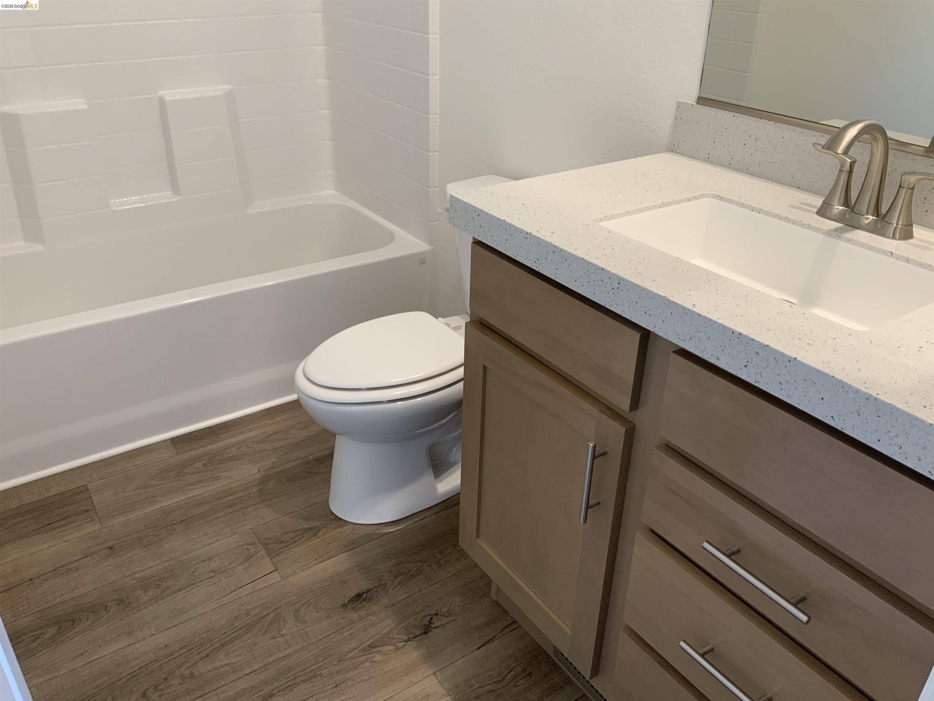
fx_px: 782
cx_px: 467
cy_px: 350
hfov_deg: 61.7
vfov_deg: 48.2
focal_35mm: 29
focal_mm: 3
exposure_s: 1/60
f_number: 1.8
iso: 64
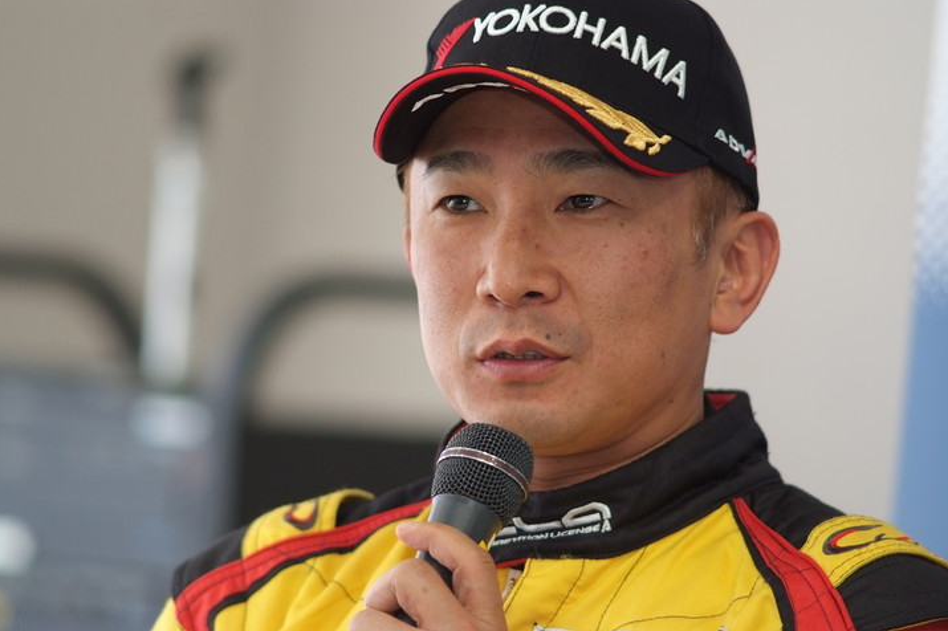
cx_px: 472
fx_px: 7159
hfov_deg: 7.6
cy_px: 314
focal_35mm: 272
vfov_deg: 5.0
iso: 800
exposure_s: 1/125
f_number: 2.8
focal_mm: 180
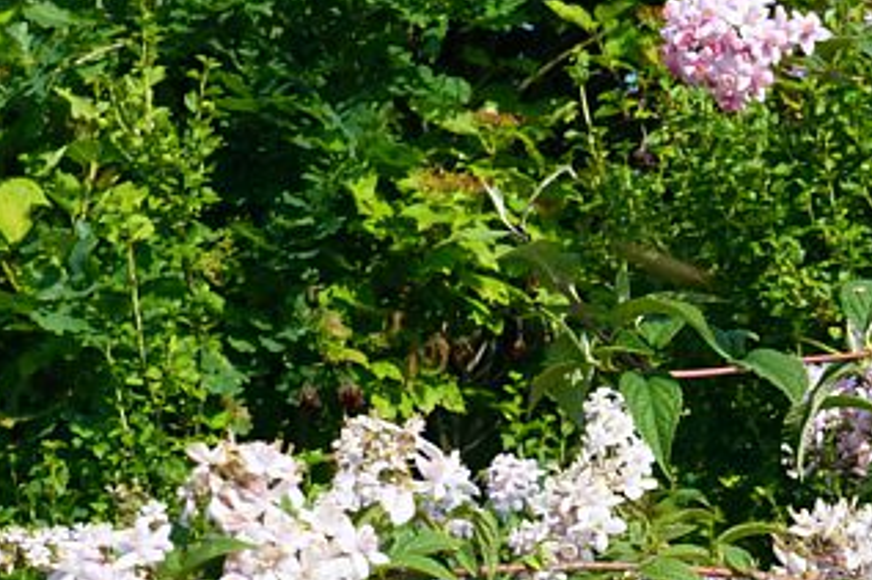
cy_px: 1014
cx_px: 1018
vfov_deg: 8.8
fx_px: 3607
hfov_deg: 13.4
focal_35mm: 149
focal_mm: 37
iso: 100
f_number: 11
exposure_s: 1/125
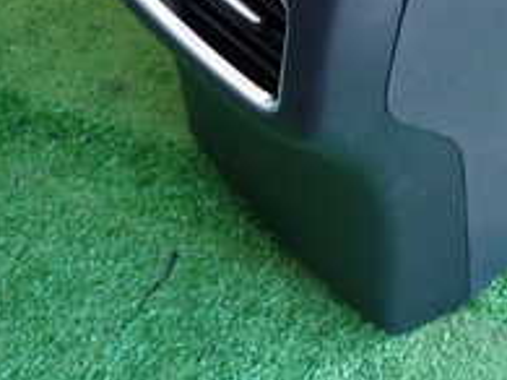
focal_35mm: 77
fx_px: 1127
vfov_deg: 17.9
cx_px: 624
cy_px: -115
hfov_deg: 23.0
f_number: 2
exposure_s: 1/40
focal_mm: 4.5
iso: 200
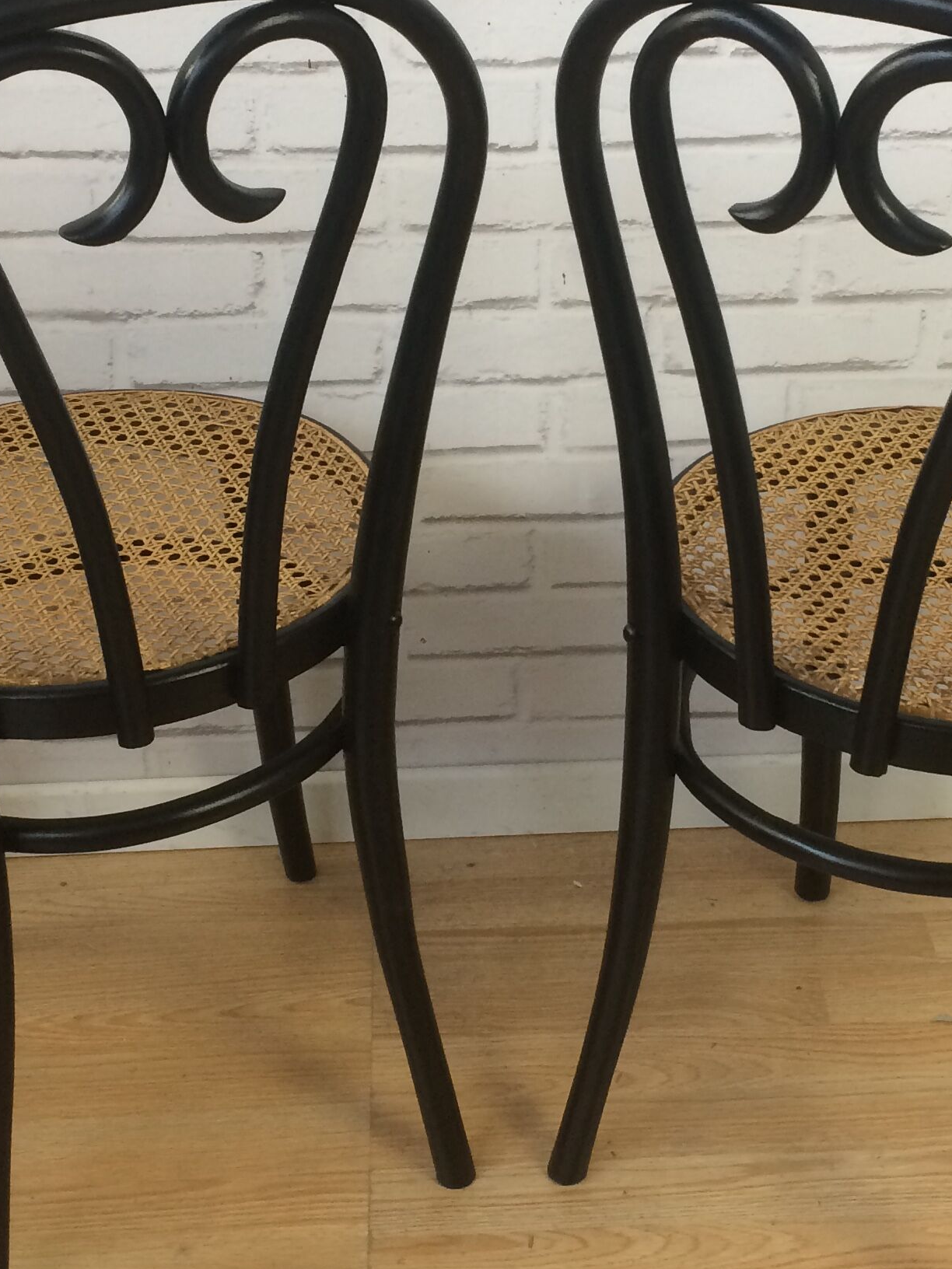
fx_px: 2127
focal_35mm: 58
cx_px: 545
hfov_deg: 25.2
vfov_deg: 33.1
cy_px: 494
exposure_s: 1/33
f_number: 2.2
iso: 50
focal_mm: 4.15
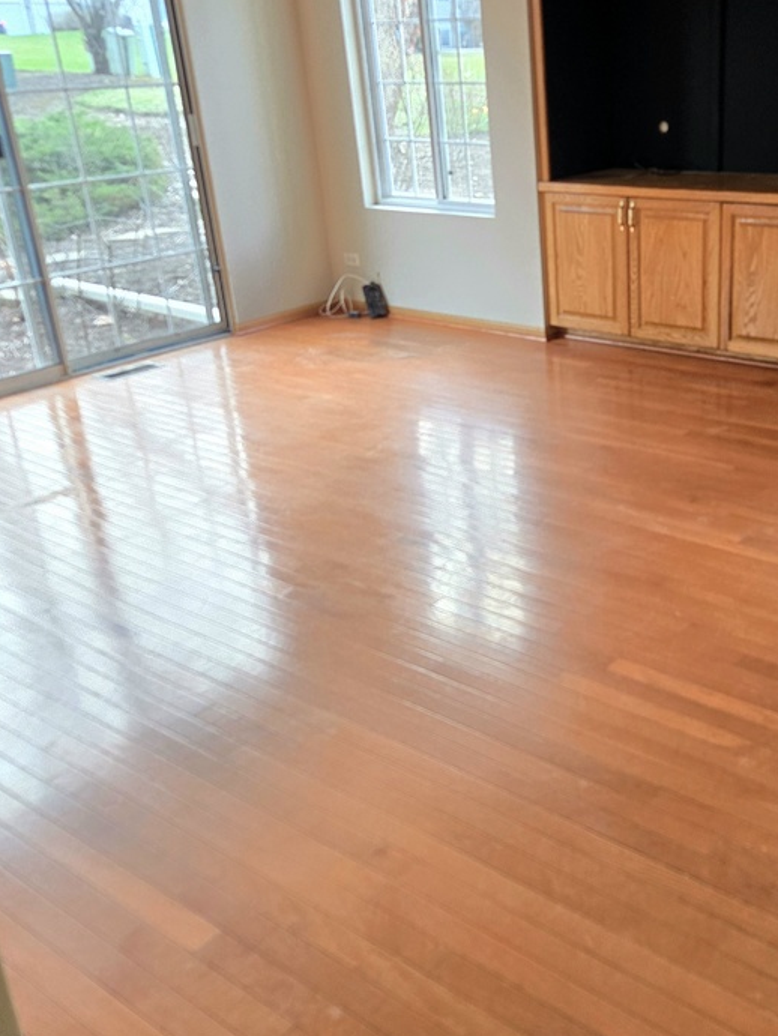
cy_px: 447
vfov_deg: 51.2
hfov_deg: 38.4
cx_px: 604
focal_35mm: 36
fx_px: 1078
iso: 200
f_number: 1.8
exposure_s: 1/120
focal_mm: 5.4
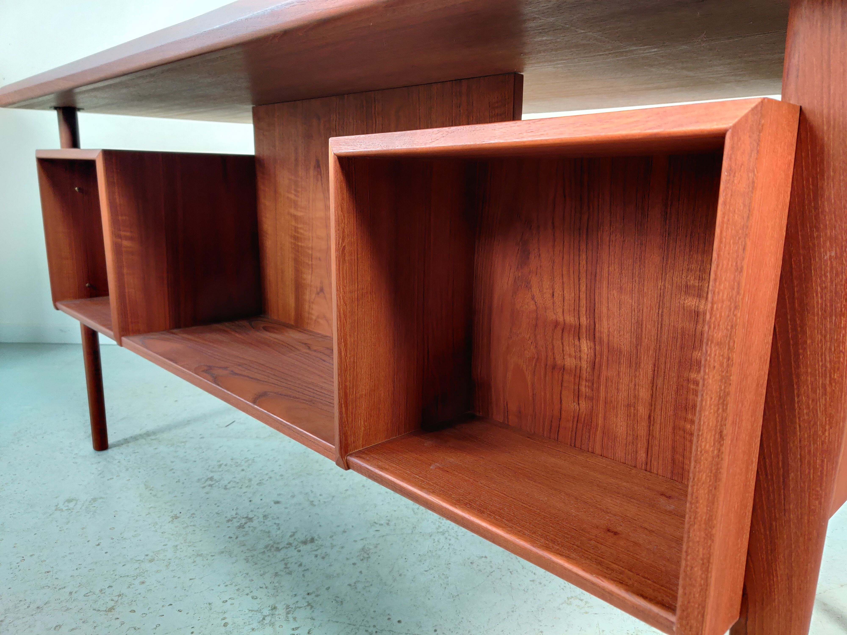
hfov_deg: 65.3
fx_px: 661
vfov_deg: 51.4
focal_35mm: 27
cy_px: 318
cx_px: 424
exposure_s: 1/50
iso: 400
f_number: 1.65
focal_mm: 4.75
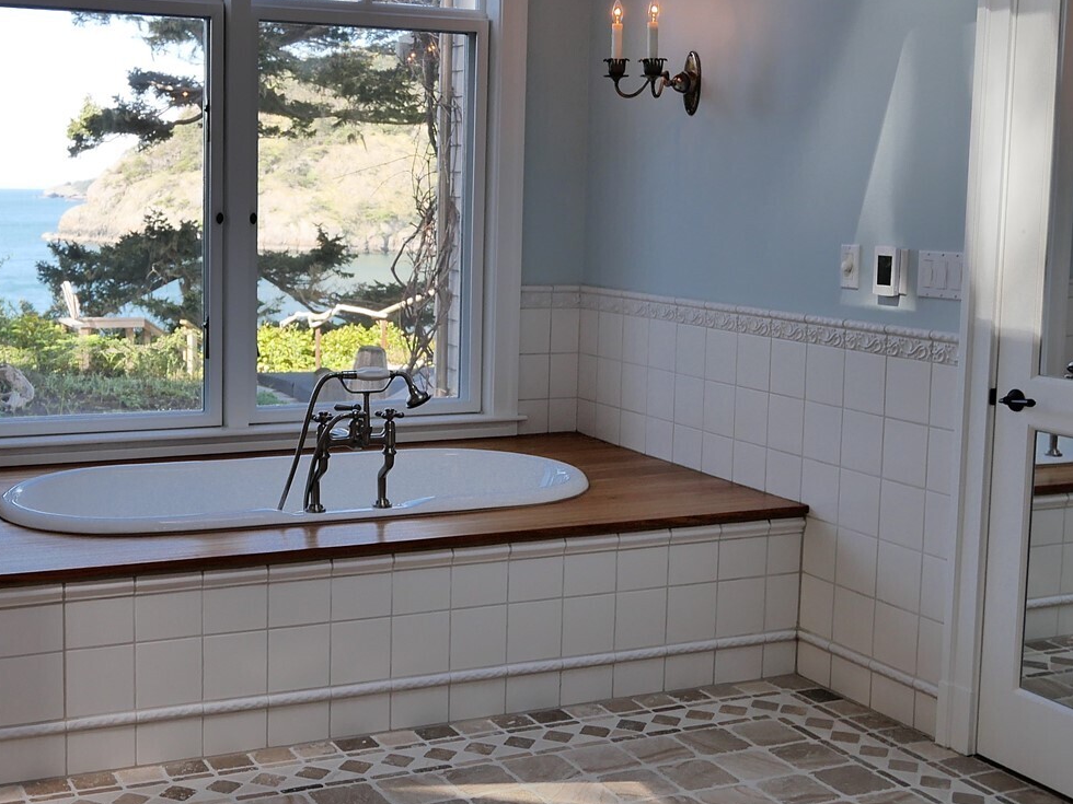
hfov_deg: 38.7
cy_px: 346
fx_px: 1519
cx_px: 413
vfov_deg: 29.6
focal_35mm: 49
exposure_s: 1/125
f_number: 4.5
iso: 800
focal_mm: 15
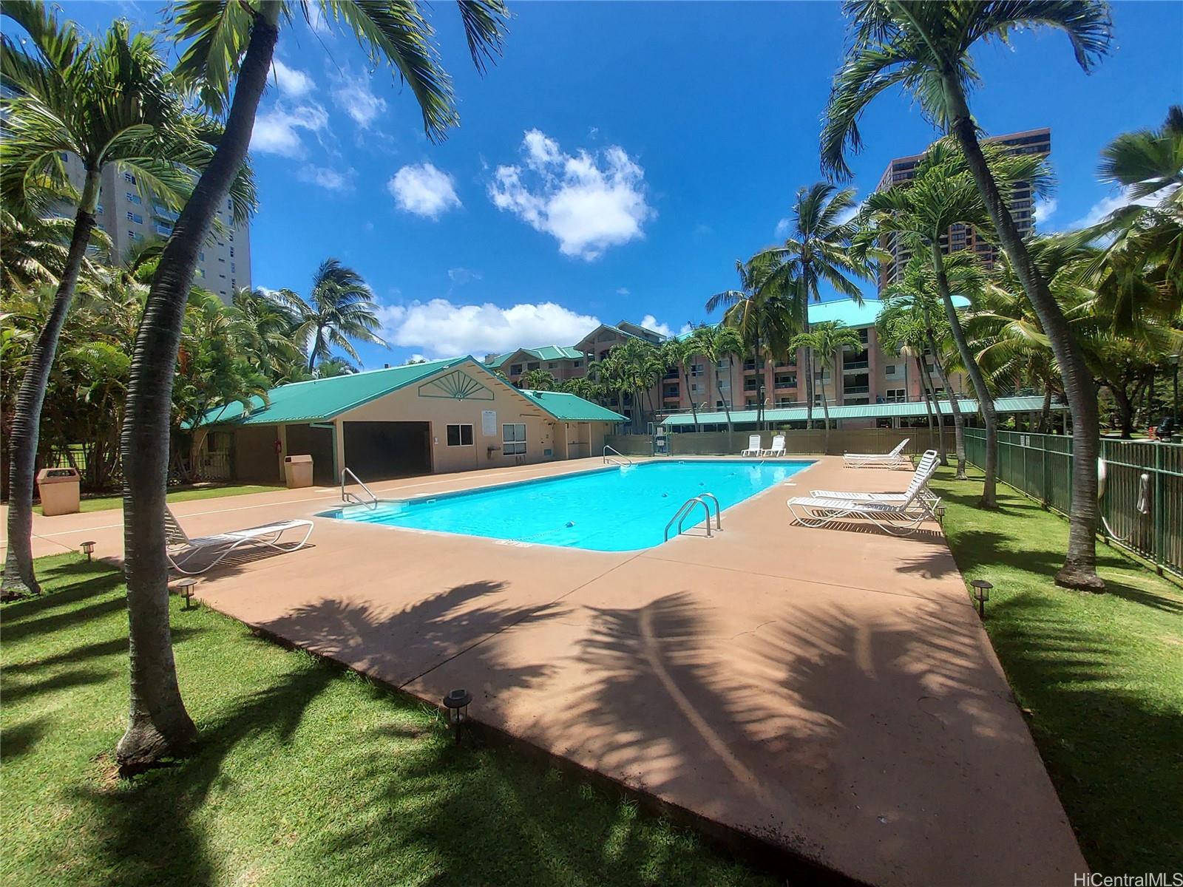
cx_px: 592
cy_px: 444
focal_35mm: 13
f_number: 2.2
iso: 50
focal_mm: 1.42
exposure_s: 1/2005
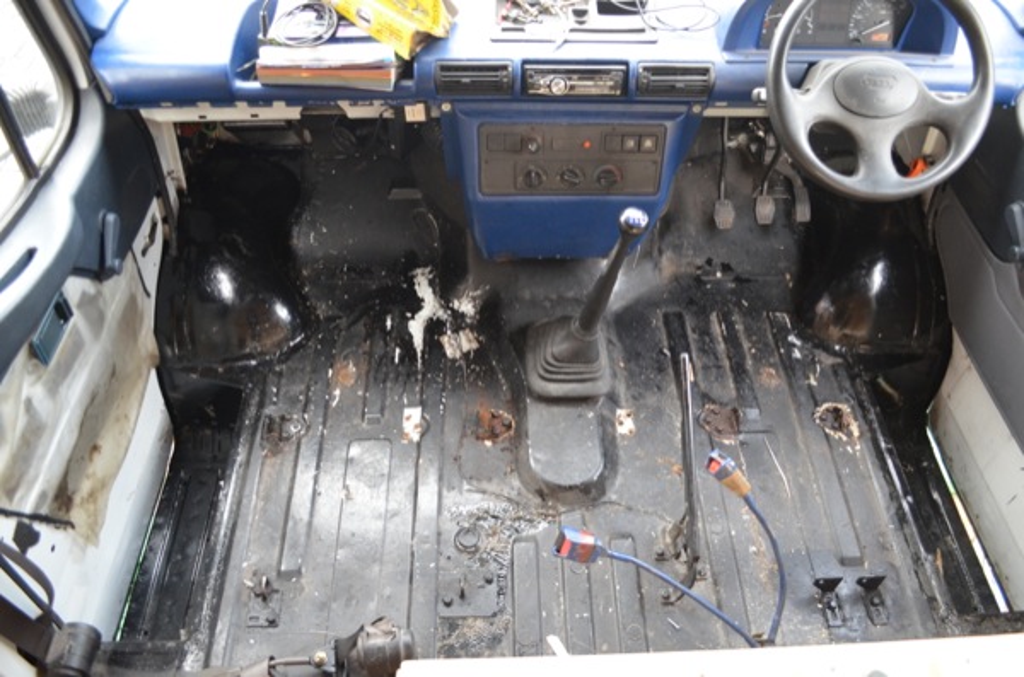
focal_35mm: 27
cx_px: 512
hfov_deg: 67.5
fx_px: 766
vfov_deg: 47.7
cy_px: 338
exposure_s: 1/60
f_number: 3.5
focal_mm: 18
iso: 1400
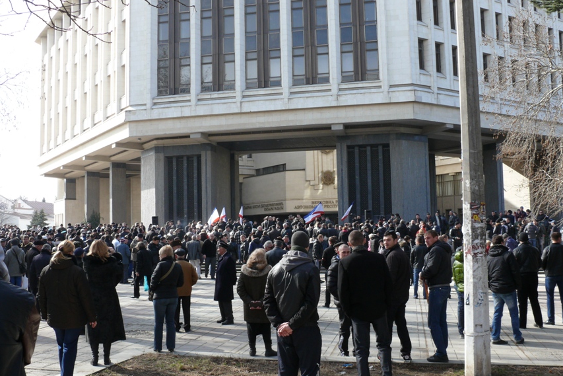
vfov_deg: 35.9
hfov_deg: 51.9
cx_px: 282
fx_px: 579
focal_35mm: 37
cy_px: 202
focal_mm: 7.4
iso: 100
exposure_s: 1/250
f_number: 4.5
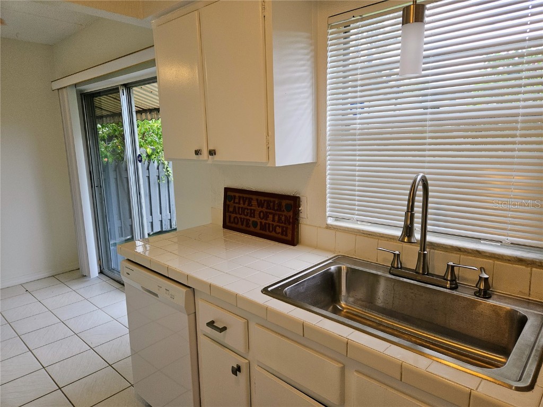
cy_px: 204
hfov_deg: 73.9
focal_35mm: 23
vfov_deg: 58.9
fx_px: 361
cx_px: 272
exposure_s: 1/120
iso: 40
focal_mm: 5.4
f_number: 1.8
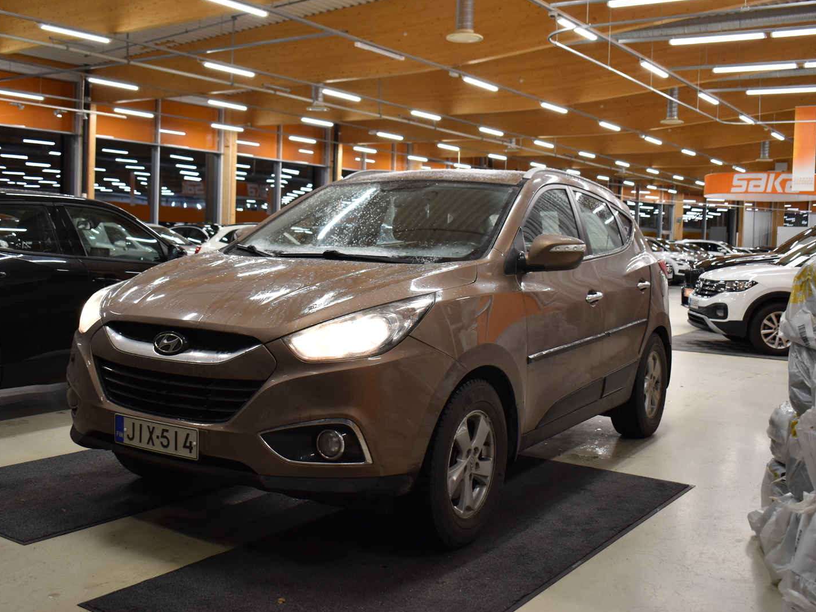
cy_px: 306
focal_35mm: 38
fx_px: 885
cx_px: 376
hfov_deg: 49.5
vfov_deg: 38.1
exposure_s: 1/60
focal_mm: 23
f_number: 4
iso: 560
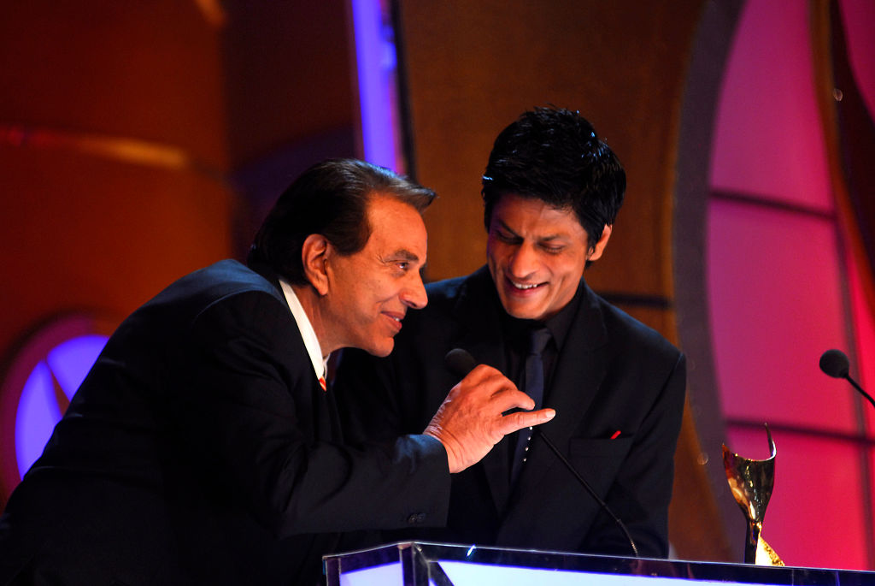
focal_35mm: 300
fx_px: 7299
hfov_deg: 6.9
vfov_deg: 4.6
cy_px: 293
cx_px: 438
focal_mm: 200
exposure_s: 1/60
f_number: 2.8
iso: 400
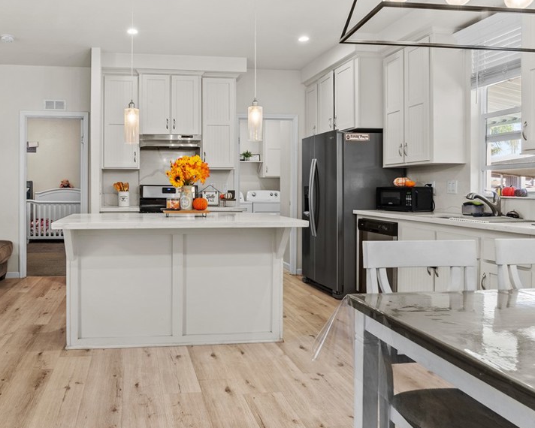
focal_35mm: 27
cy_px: 191
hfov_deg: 62.4
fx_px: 428
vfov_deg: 53.1
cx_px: 177
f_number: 8
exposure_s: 1/3
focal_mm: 20
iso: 100
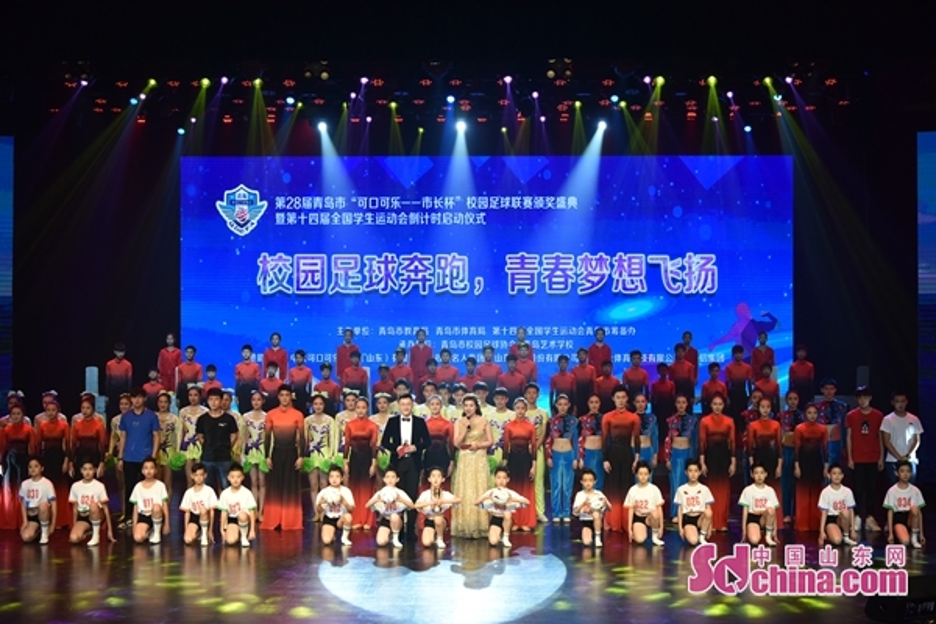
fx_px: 1508
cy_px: 312
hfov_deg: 34.5
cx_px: 468
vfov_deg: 23.4
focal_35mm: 58
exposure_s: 1/160
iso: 800
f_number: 6.3
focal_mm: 58
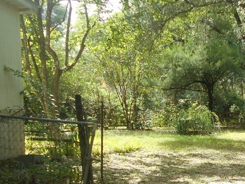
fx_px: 432
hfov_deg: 30.0
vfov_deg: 23.6
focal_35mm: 61
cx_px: 232
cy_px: 154
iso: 110
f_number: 3.2
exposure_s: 1/250
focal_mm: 4.6
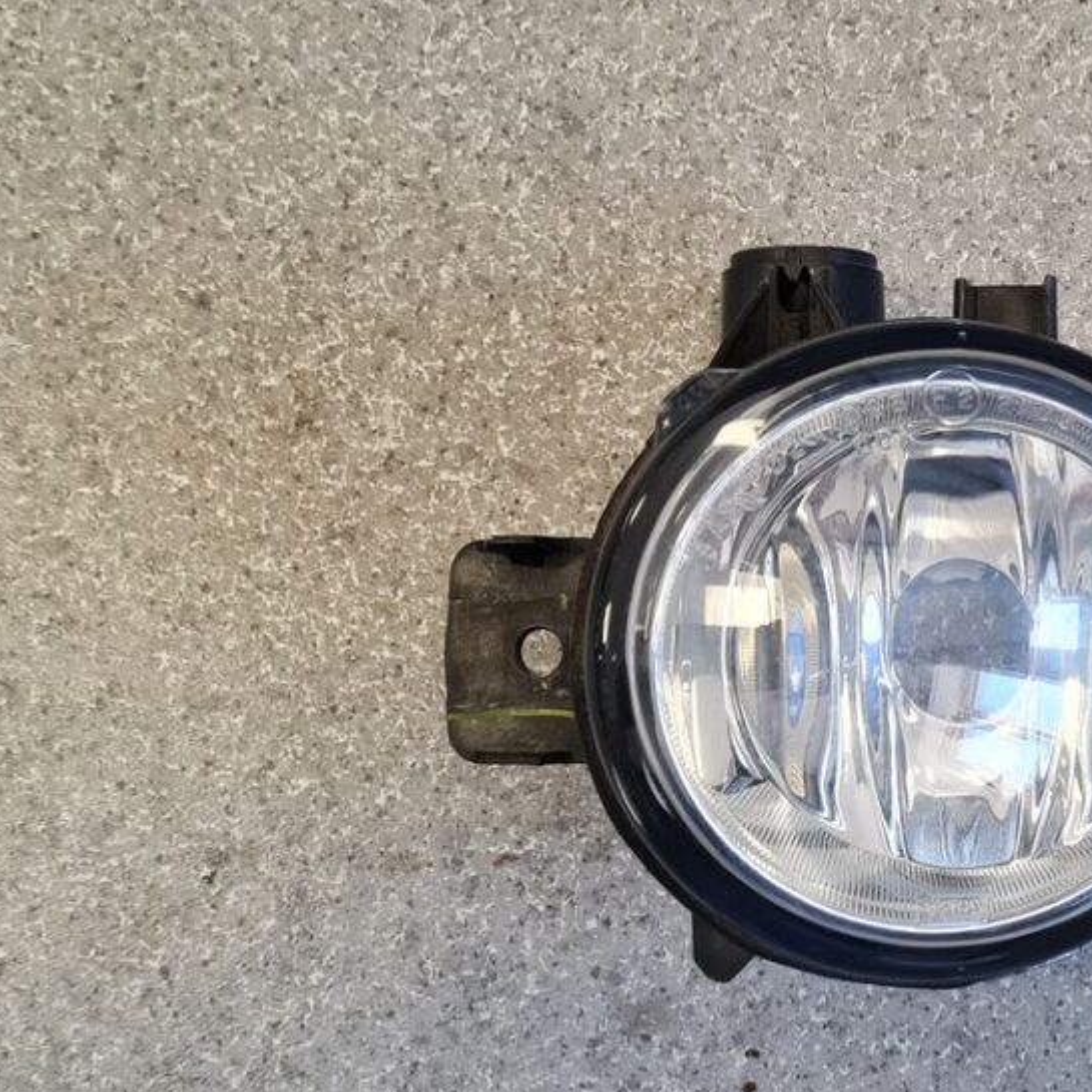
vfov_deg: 29.1
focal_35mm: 59
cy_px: 583
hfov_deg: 28.3
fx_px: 2106
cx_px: 910
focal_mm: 5.4
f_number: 1.8
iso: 160
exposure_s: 1/100
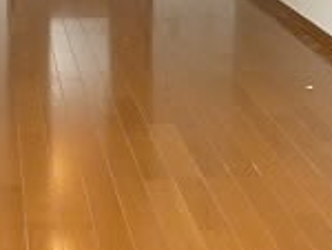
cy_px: -33
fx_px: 922
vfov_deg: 15.0
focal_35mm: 96
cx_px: 55
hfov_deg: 20.1
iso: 320
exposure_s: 1/60
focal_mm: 4.3
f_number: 2.5
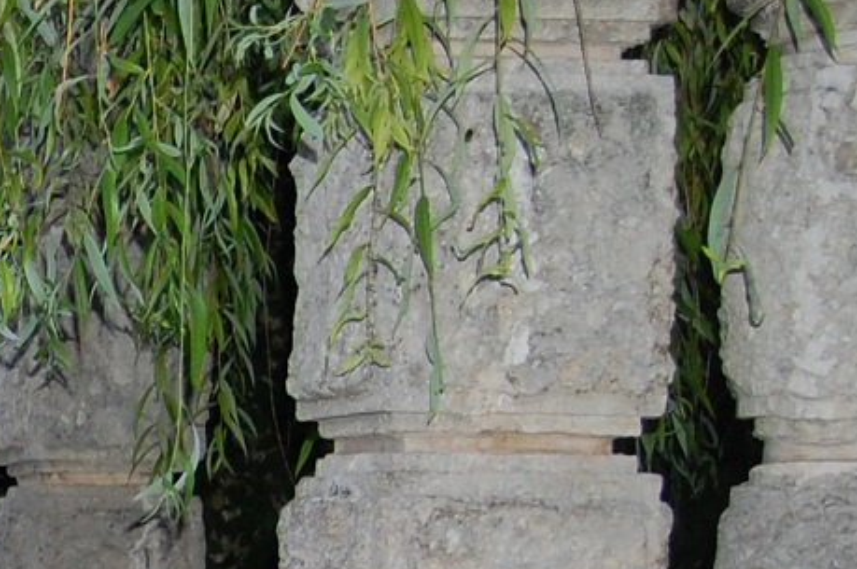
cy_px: 705
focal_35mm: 113
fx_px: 2687
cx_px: -743
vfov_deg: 11.8
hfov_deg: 15.3
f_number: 3.5
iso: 400
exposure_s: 1/60
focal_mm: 18
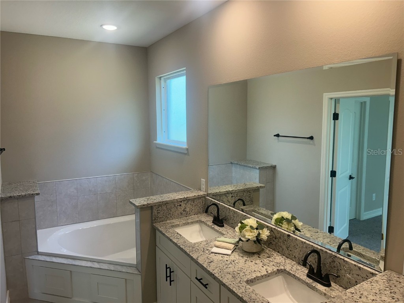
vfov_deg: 53.1
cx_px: 202
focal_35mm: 26
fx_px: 303
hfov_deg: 67.3
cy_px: 152
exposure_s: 1/120
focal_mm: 5.7
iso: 64
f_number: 1.5
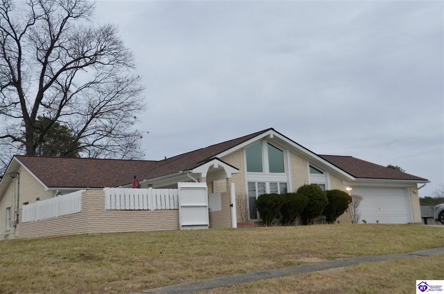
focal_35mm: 44
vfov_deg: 30.7
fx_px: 535
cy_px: 147
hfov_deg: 45.1
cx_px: 222
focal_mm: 29
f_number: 5.6
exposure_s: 1/125
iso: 400
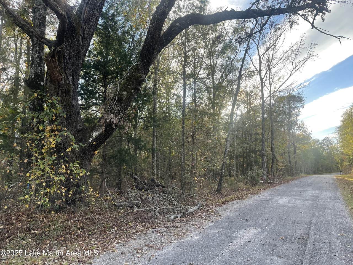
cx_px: 176
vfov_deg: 54.9
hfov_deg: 69.4
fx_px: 255
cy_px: 132
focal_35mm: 25
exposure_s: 1/642
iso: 32
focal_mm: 5.1
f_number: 1.6
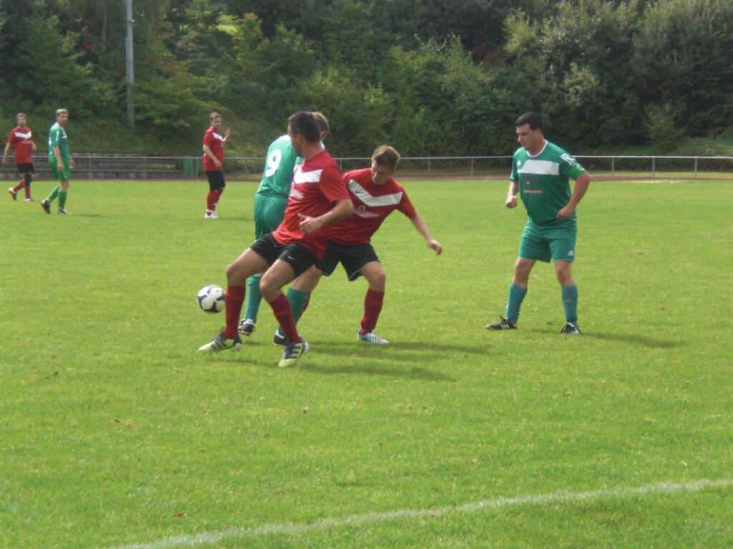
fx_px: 2414
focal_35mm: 114
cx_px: 366
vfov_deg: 13.0
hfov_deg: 17.3
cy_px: 274
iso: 200
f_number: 5.9
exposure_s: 1/500
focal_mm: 18.9
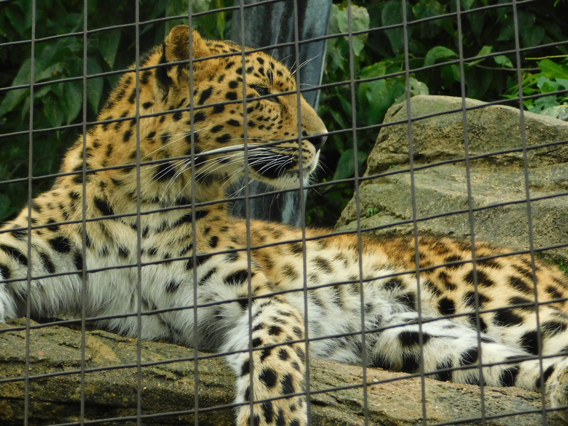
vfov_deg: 8.1
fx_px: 3019
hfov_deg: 10.7
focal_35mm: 184
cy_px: 213
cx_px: 284
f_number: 5.4
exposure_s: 1/160
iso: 800
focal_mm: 32.7
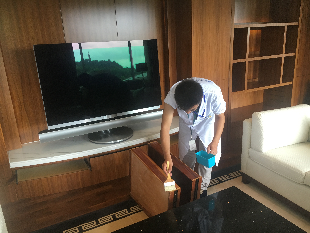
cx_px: 155
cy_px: 116
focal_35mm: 29
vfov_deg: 48.2
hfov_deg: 61.7
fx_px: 260
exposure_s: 1/33
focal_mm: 4.15
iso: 64
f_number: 2.2
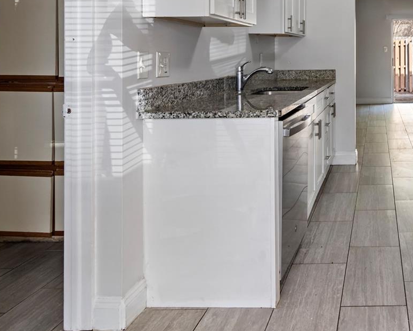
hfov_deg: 49.3
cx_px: 376
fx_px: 391
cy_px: 64
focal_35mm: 32
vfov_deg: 43.6
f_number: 9
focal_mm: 11
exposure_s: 1/5
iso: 200
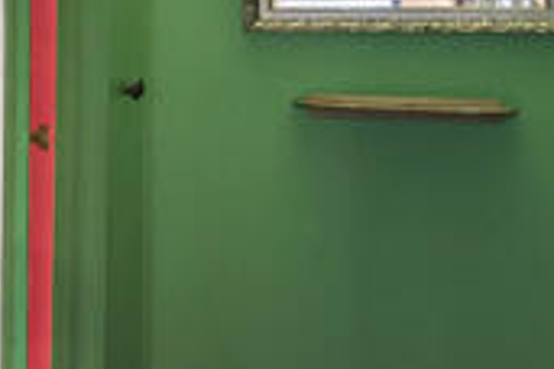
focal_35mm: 103
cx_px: -972
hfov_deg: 12.4
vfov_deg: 13.3
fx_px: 1579
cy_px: 95
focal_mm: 17.1
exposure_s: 1/8
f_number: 6.3
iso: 800
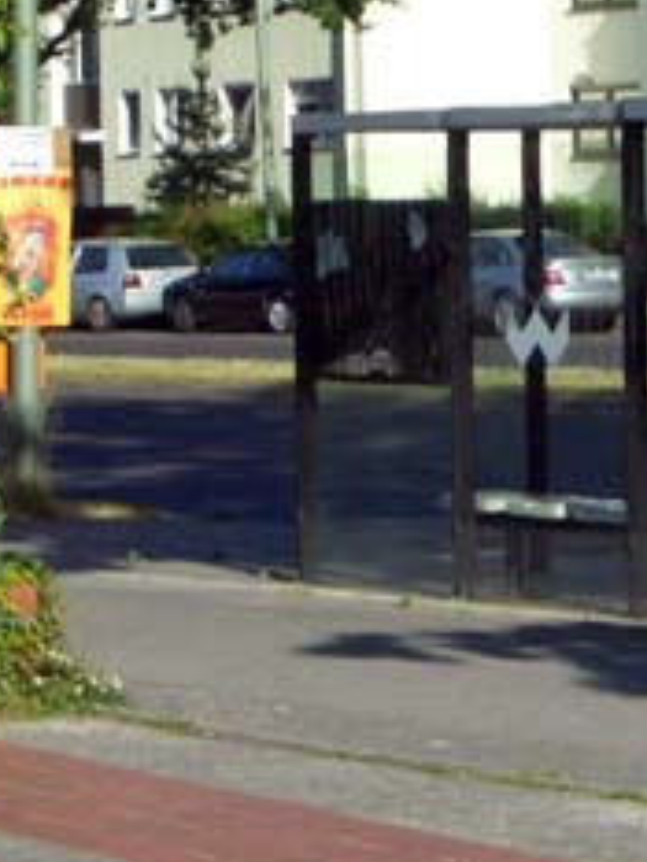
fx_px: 4357
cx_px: 787
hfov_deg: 8.4
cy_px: 379
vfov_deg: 11.3
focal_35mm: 175
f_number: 3.9
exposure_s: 1/500
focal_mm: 12.2
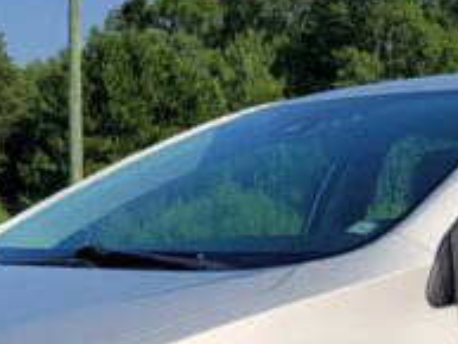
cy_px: 333
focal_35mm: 107
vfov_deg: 13.7
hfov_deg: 18.3
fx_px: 1417
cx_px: 287
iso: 40
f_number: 1.8
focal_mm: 5.4
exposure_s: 1/2953
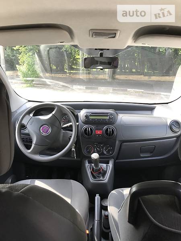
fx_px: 195
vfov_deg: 63.4
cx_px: 90
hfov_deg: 49.7
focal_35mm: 28
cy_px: 120
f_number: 1.8
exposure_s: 1/106
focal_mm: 4
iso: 20
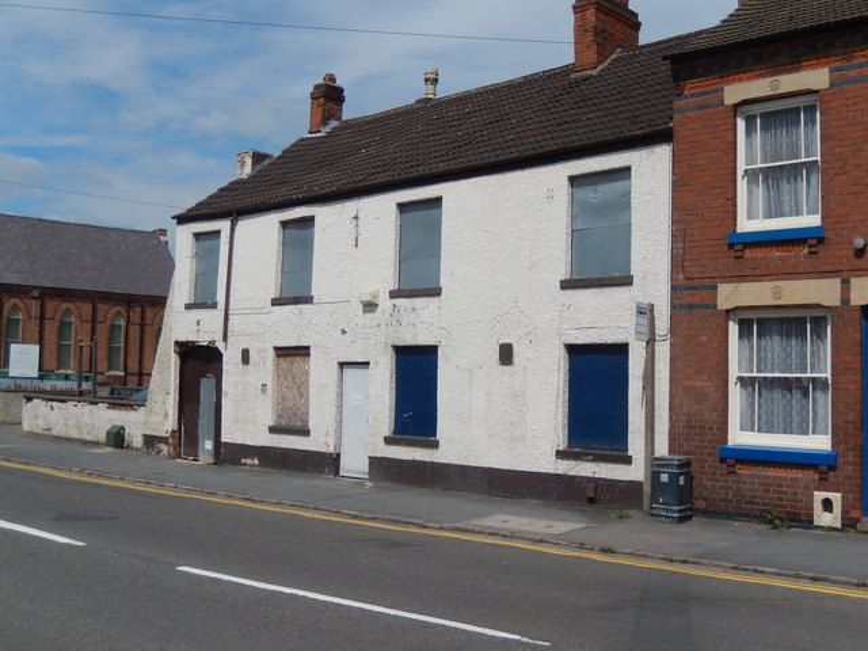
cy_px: 326
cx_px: 434
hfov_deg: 45.8
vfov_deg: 35.1
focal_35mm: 41
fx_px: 1028
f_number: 8.4
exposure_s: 1/640
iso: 125
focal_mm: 7.3
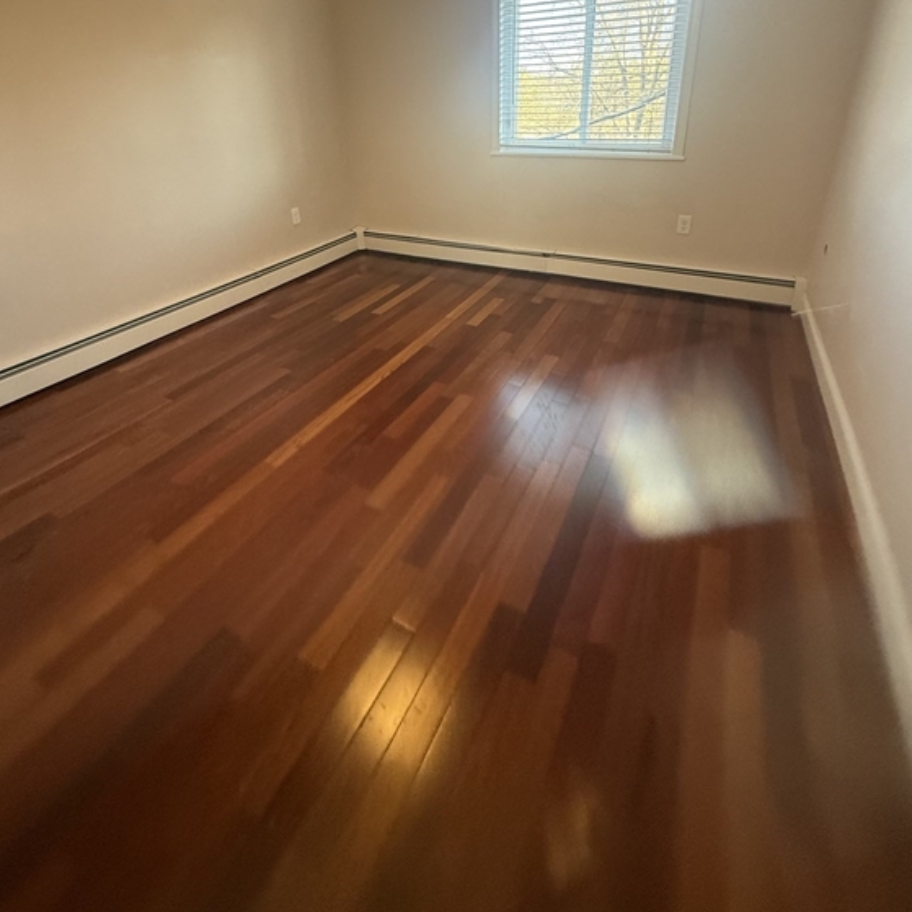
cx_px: 455
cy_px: 292
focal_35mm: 17
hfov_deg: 84.0
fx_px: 507
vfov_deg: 80.7
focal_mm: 2.22
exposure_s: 1/60
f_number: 2.2
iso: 400
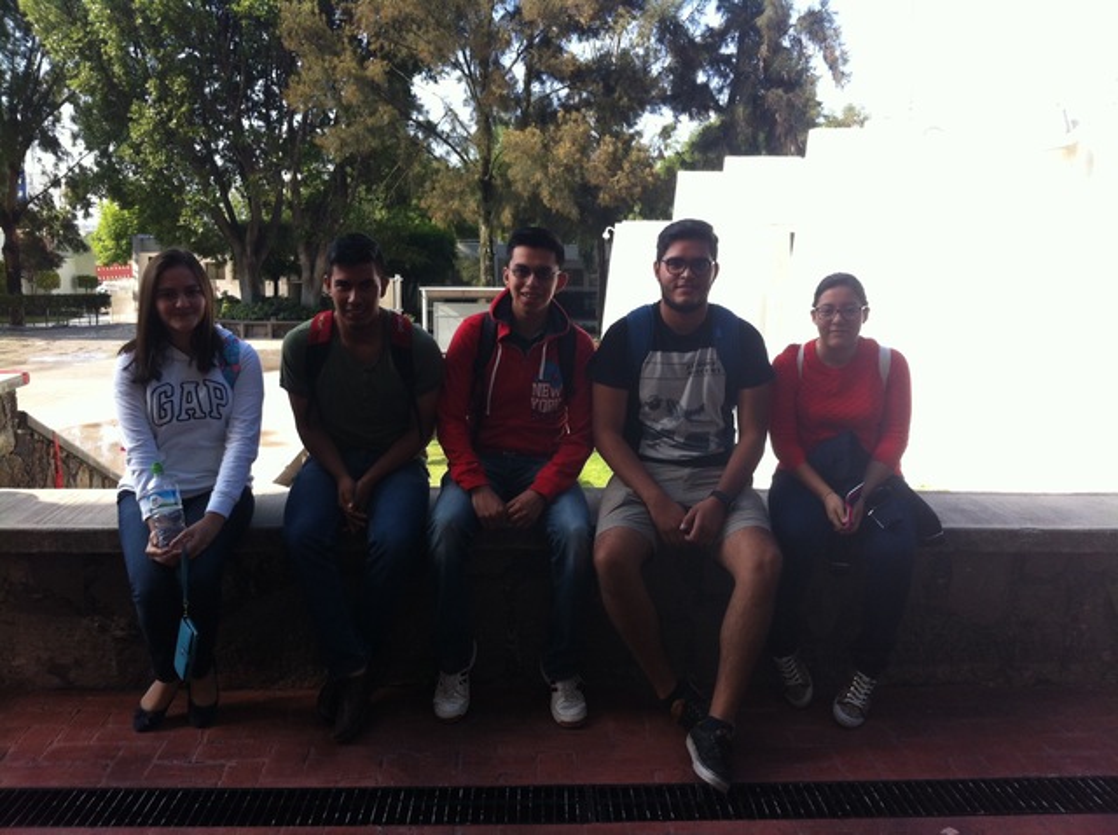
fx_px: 1129
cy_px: 418
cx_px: 559
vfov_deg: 40.6
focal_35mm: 35
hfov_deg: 52.7
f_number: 2.8
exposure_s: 1/293
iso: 80
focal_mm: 3.85
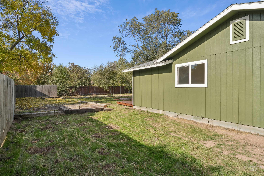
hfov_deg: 78.1
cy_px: 88
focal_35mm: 22
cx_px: 132
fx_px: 163
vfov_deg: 56.8
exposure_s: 1/320
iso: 400
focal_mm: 22.2
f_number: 13
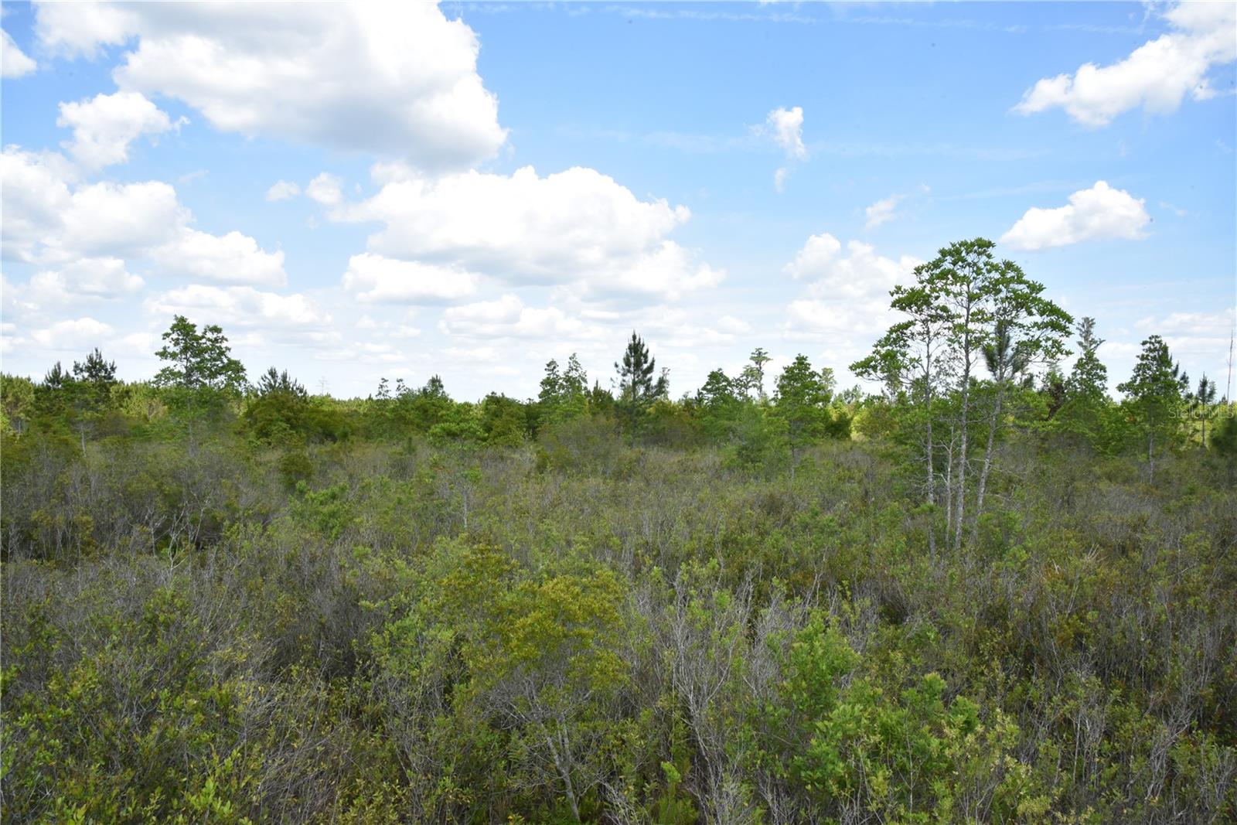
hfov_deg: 73.7
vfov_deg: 53.1
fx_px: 825
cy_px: 412
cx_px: 618
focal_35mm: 24
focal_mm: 24
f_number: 22
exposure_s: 1/200
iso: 1250
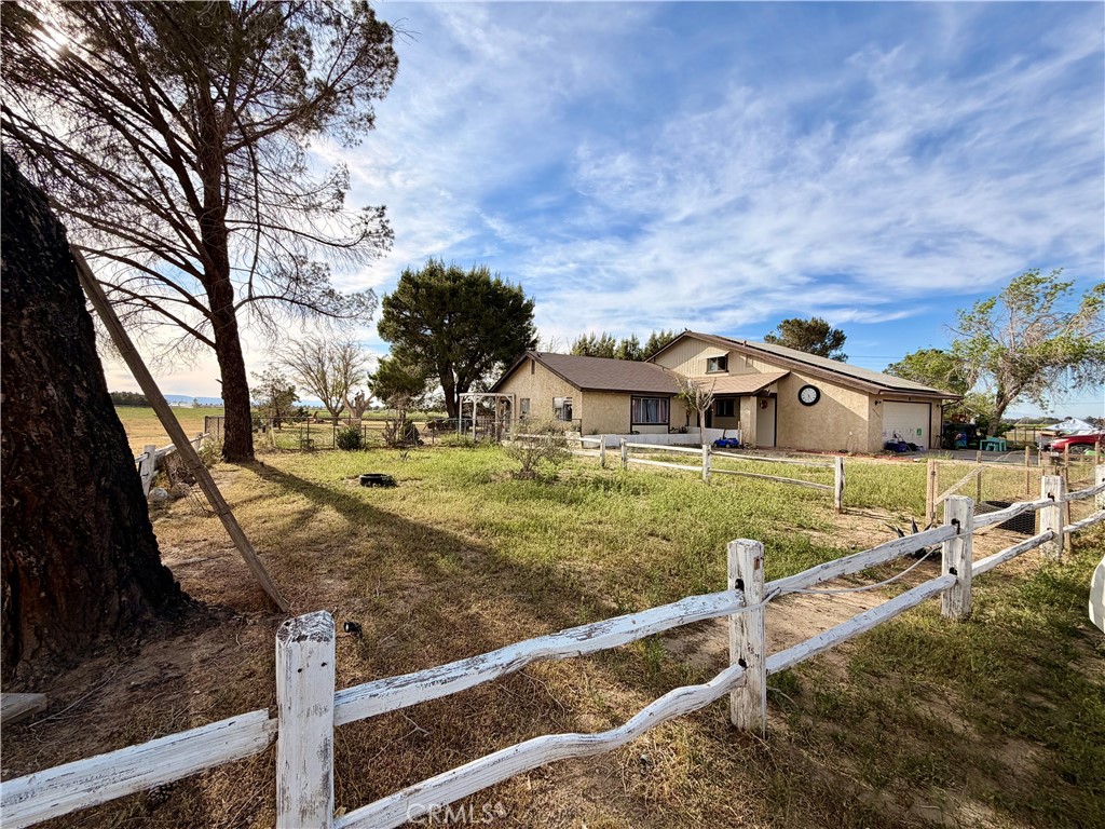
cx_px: 552
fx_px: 447
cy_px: 414
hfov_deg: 102.1
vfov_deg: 85.7
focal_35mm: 14
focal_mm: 2.22
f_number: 2.2
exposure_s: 1/1017
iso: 20
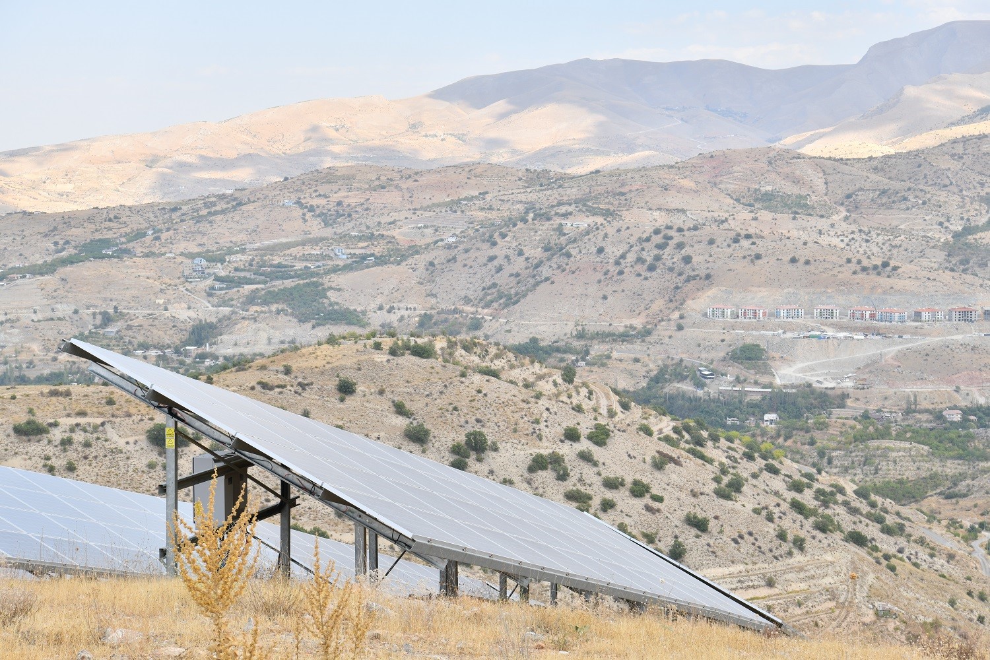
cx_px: 495
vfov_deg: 19.5
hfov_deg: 28.8
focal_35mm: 70
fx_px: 1925
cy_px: 330
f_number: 13
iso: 125
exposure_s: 1/100
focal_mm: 70
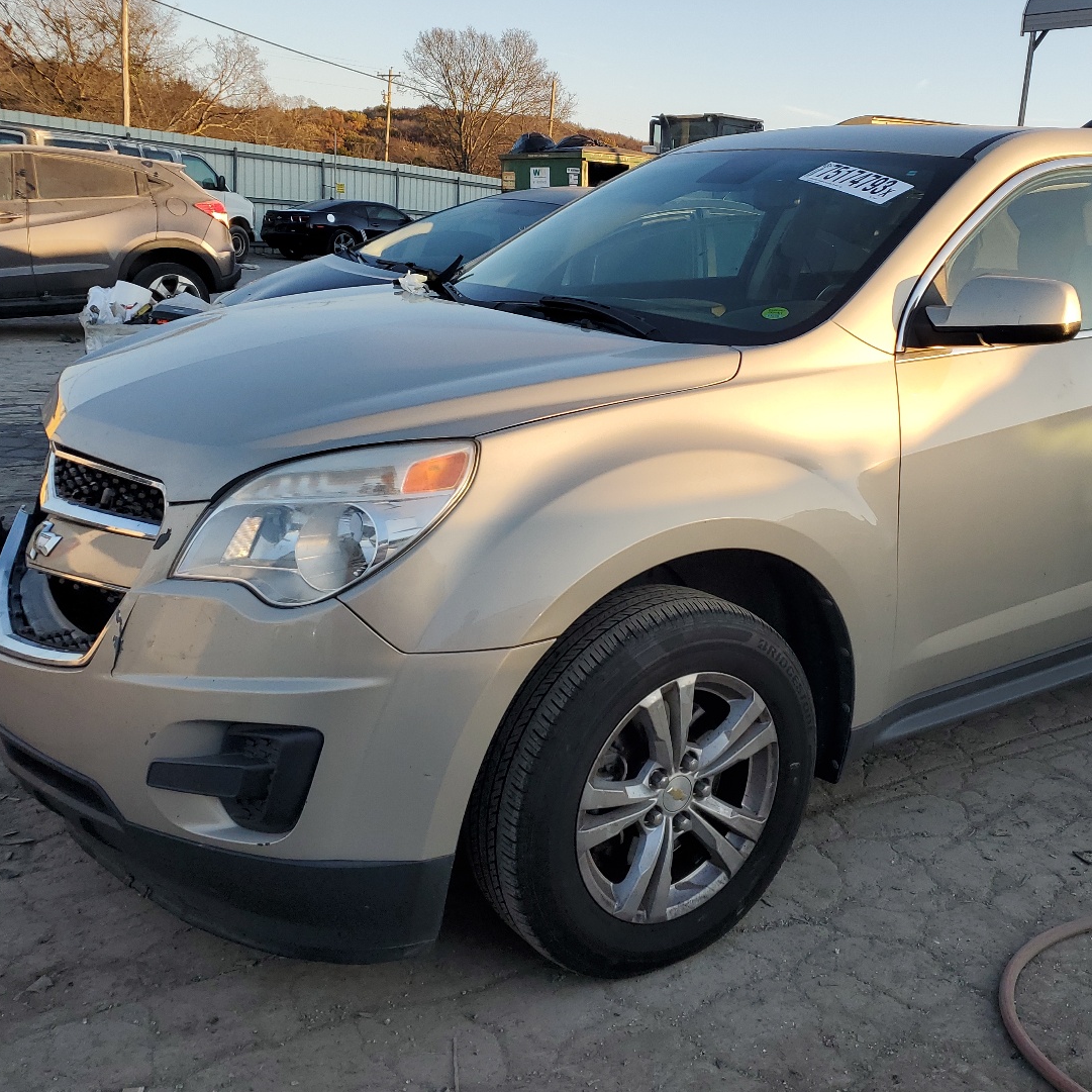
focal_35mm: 34
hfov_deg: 48.0
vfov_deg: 48.4
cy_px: 530
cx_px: 690
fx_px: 1213
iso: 50
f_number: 1.5
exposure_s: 1/1000
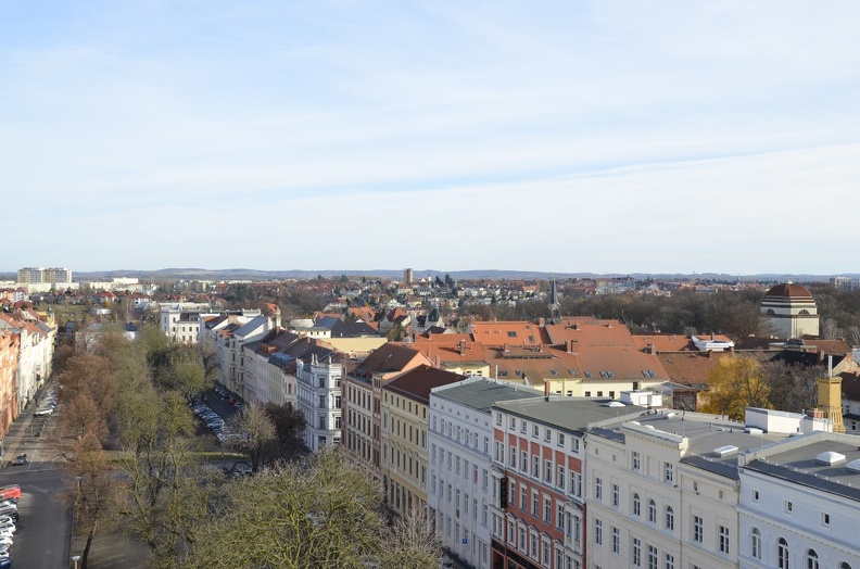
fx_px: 929
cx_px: 430
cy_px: 284
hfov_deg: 49.7
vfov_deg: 34.0
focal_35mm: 39
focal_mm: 26
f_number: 8
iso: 200
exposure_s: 1/250
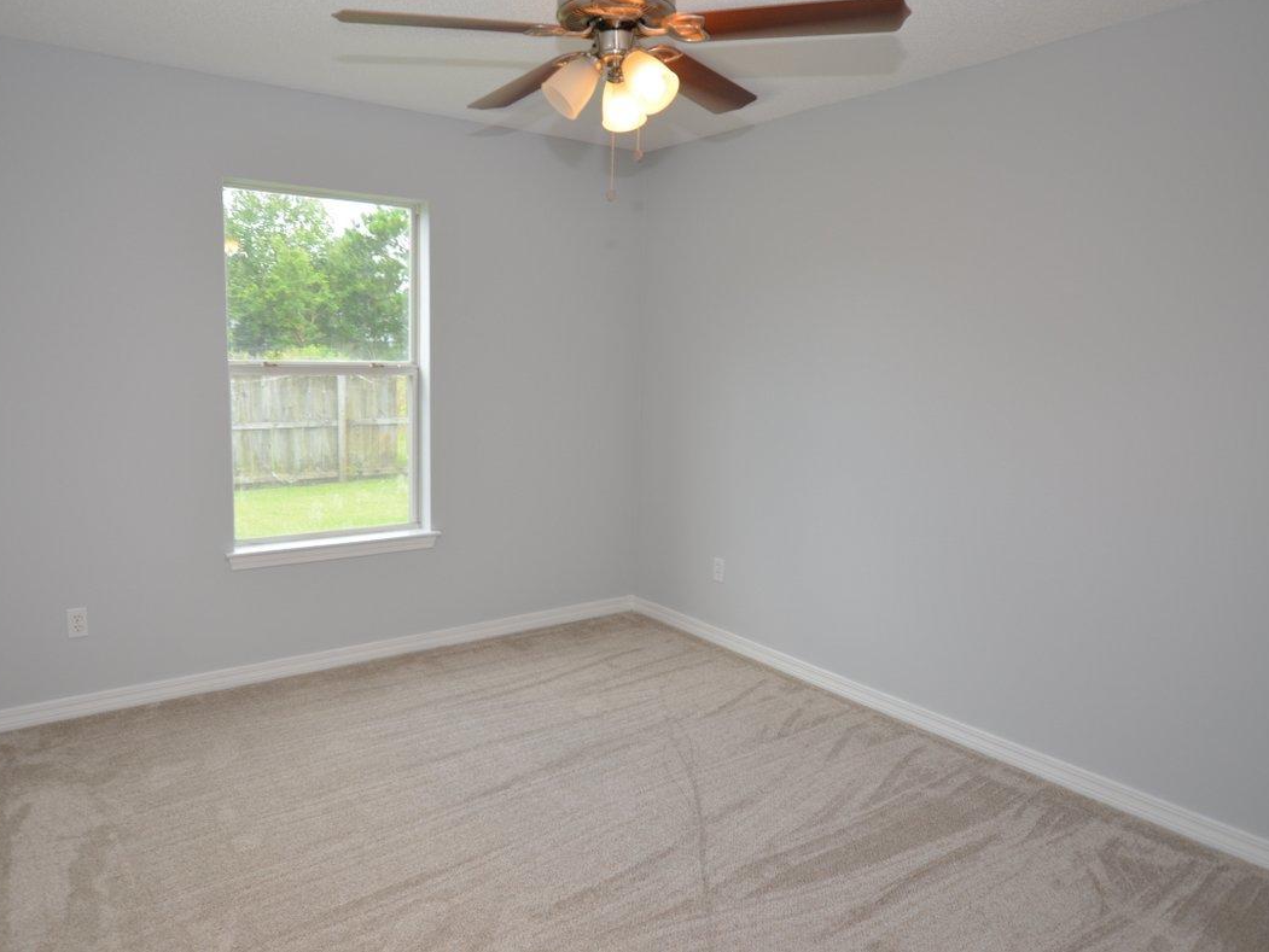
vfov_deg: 58.9
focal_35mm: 23
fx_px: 843
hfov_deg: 73.6
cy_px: 475
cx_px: 552
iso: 200
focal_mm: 14
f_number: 4.5
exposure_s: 1/80
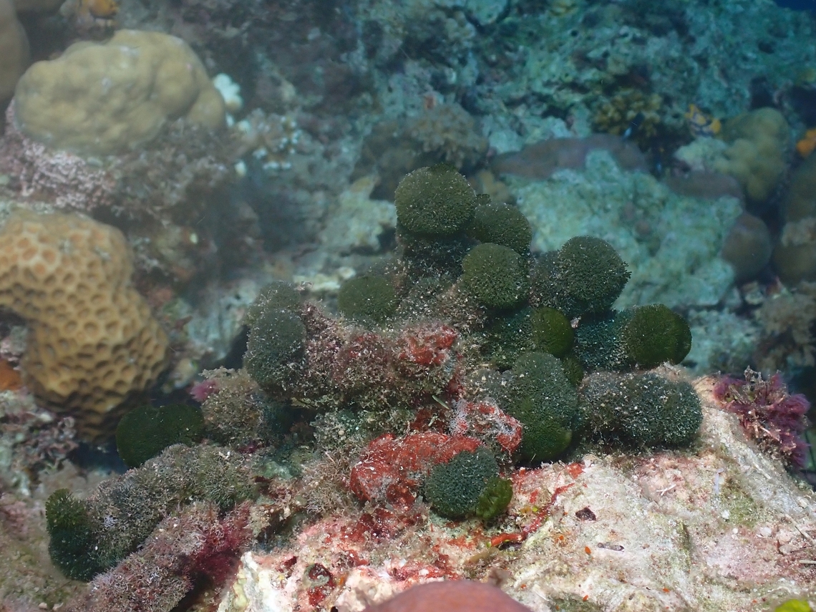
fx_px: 2357
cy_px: 306
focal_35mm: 100
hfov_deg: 19.6
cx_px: 408
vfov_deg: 14.8
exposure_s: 1/250
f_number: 6.3
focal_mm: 18
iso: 200
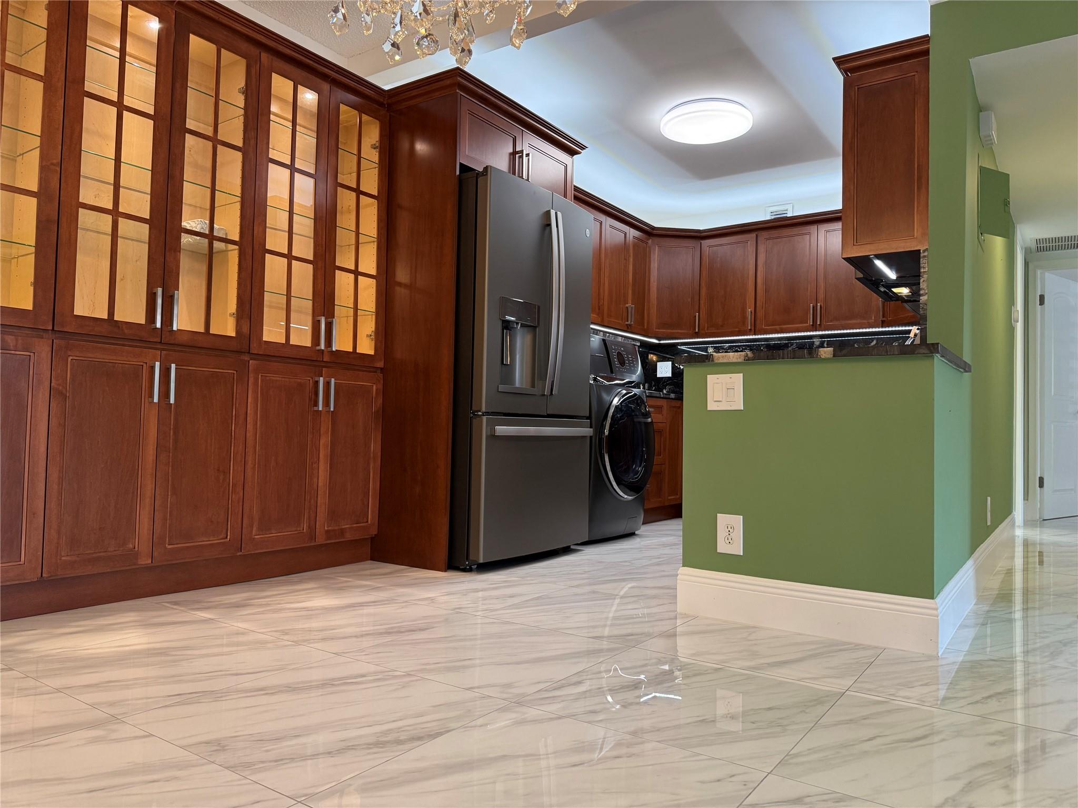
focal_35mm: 24
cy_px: 404
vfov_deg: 56.8
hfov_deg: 71.6
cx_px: 539
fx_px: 747
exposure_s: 1/120
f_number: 1.78
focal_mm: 6.76
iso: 250
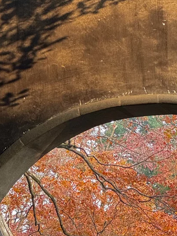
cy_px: 226
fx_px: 1391
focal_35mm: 204
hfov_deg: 7.2
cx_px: 184
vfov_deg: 9.6
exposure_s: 1/99
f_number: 2.8
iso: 160
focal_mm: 9
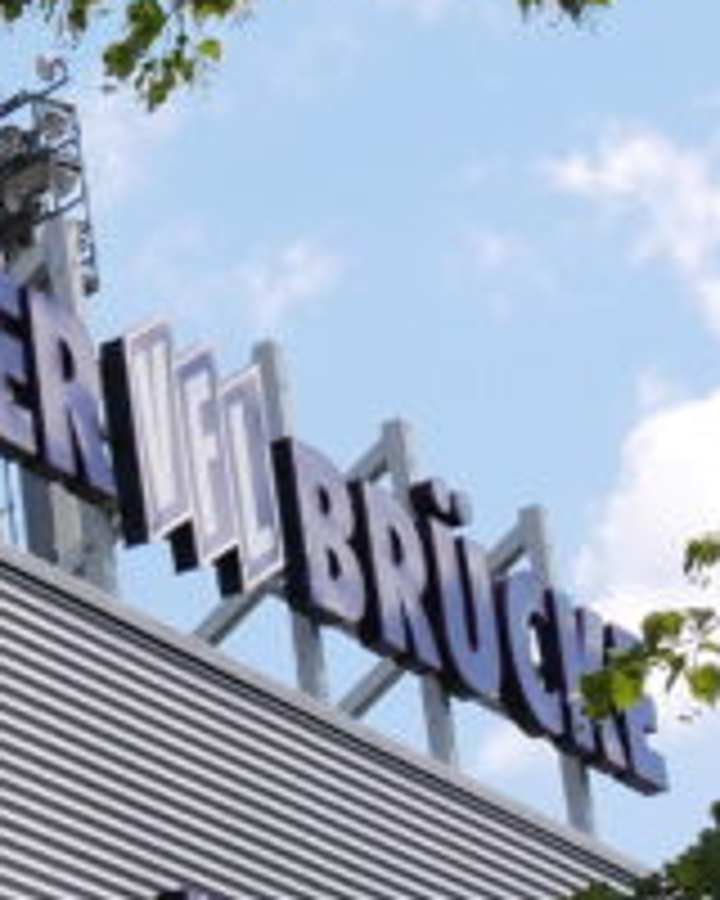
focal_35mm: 217
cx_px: -310
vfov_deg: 8.9
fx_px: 5780
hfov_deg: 7.0
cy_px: 506
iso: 200
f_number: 8
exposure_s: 1/400
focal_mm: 19
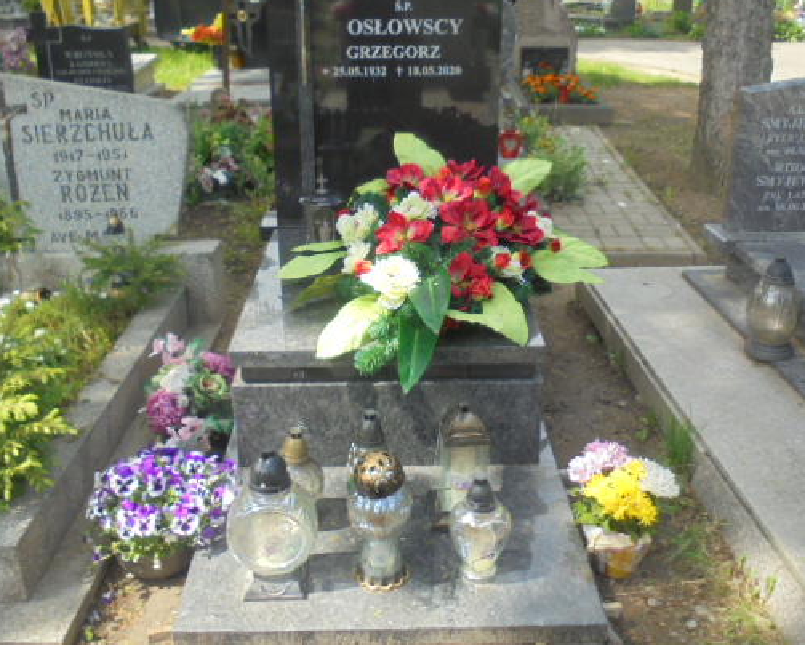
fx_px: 858
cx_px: 400
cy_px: 275
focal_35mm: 36
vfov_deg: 41.1
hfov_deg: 50.3
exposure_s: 1/250
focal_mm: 5.3
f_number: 3.7
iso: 100
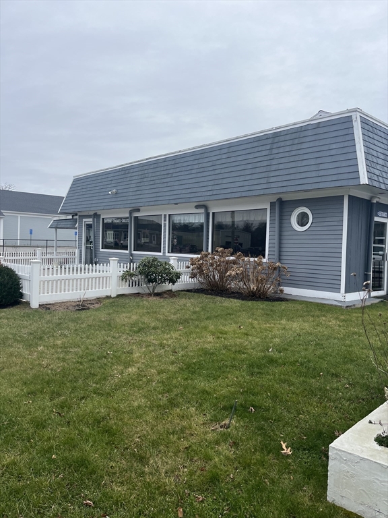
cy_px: 259
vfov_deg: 67.3
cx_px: 194
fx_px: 389
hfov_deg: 53.1
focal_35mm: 26
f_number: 1.6
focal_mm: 5.1
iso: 50
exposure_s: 1/1890
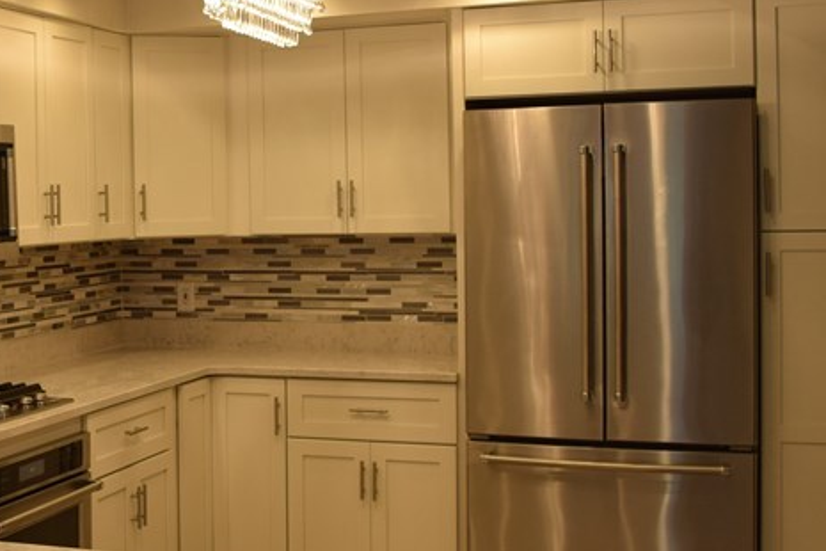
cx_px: 43
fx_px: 1445
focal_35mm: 63
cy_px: 242
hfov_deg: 30.1
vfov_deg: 21.6
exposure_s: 1/100
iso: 400
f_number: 5
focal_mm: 18
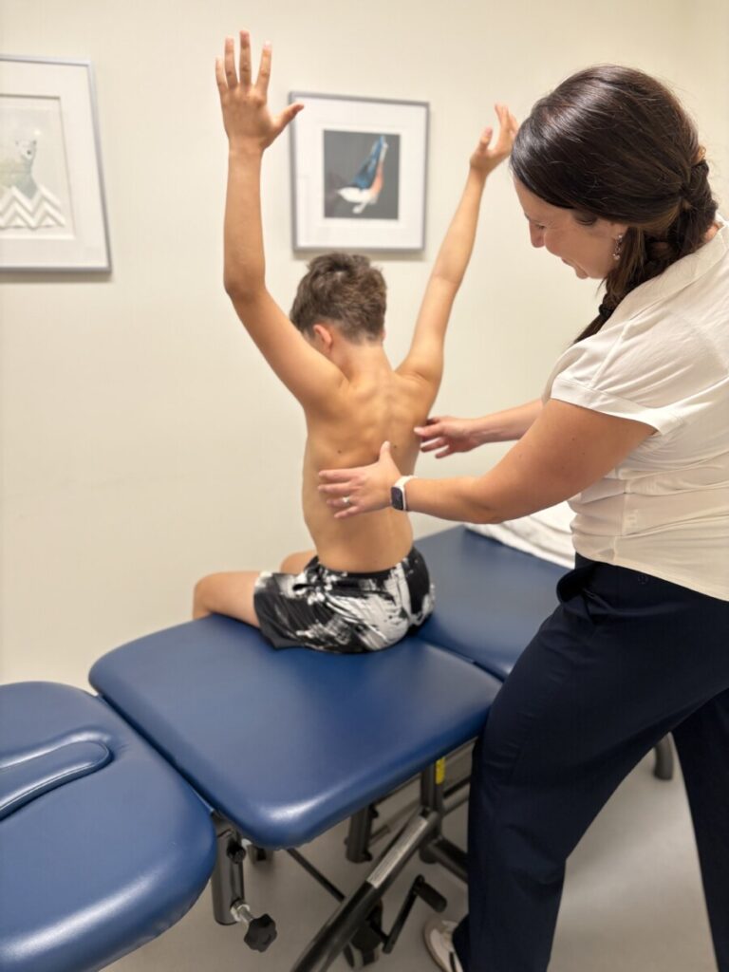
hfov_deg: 53.1
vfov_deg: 67.3
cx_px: 364
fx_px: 730
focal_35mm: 26
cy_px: 486
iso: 125
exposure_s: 1/60
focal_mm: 5.96
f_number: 1.6
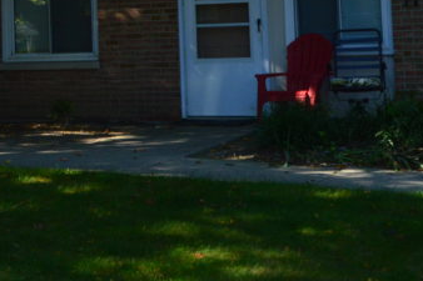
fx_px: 1174
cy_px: -53
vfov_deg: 13.3
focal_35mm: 100
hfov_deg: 19.6
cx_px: -30
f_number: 10
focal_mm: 22
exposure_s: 1/200
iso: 400
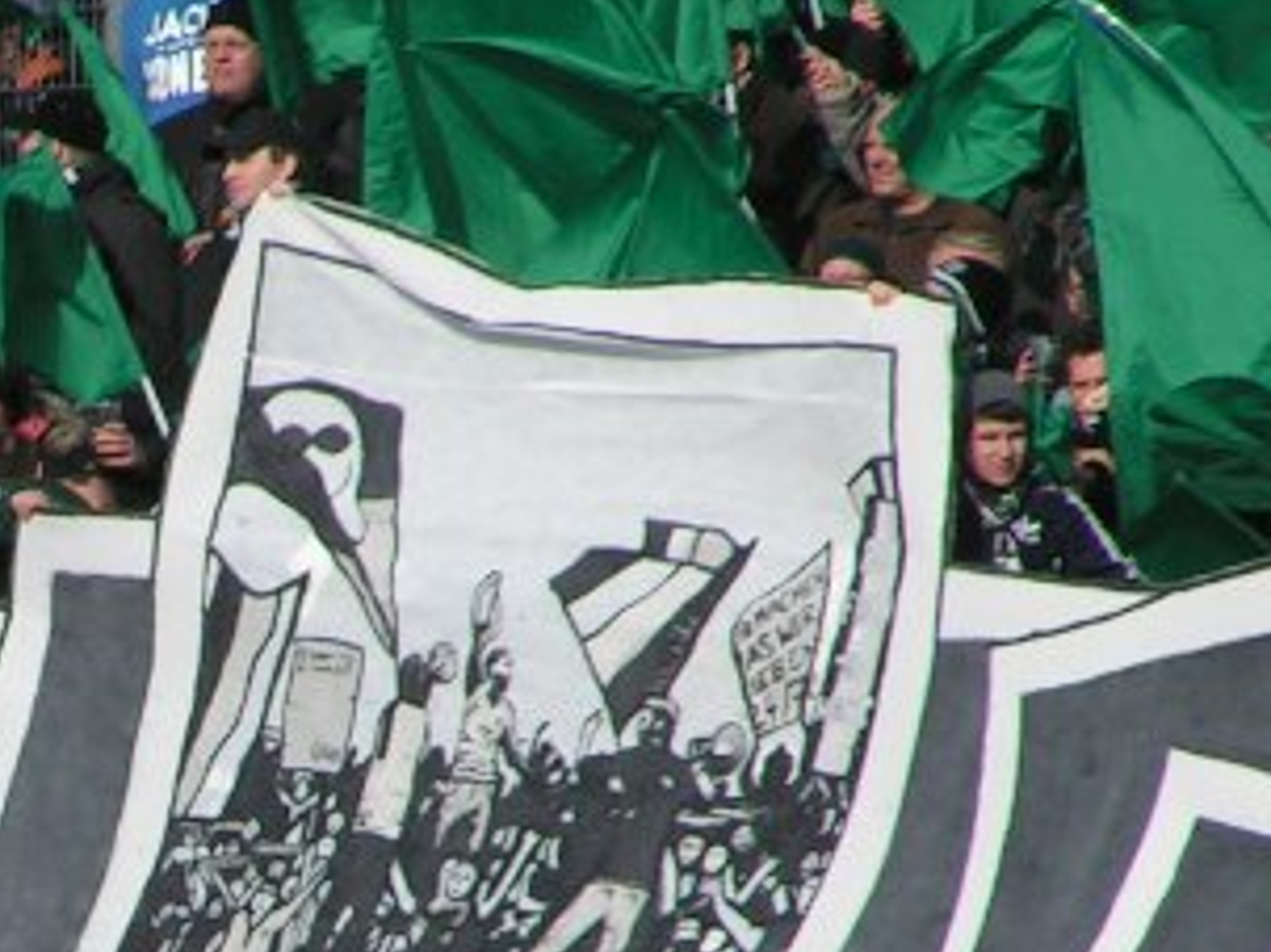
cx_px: -273
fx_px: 36813
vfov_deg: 1.5
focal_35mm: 1003
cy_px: 881
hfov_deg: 2.0
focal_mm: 58
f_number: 5.6
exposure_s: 1/800
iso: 50
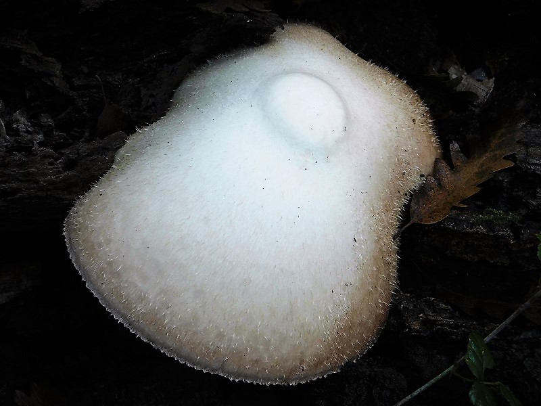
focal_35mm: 59
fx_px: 922
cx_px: 270
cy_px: 203
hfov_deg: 32.7
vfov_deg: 24.8
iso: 125
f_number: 4
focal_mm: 10.4
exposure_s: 1/50
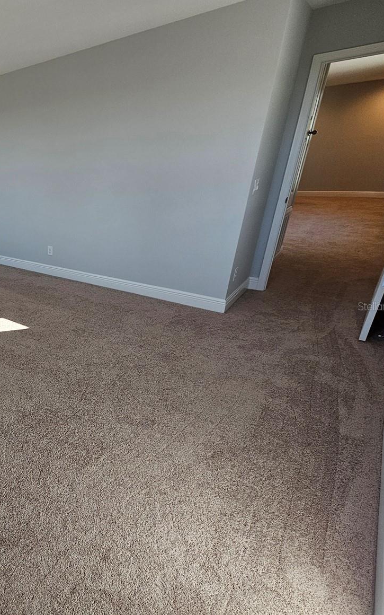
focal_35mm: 19
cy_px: 306
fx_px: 318
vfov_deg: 88.0
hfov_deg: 48.6
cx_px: -16
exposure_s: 1/120
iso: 64
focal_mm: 2.2
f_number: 2.2
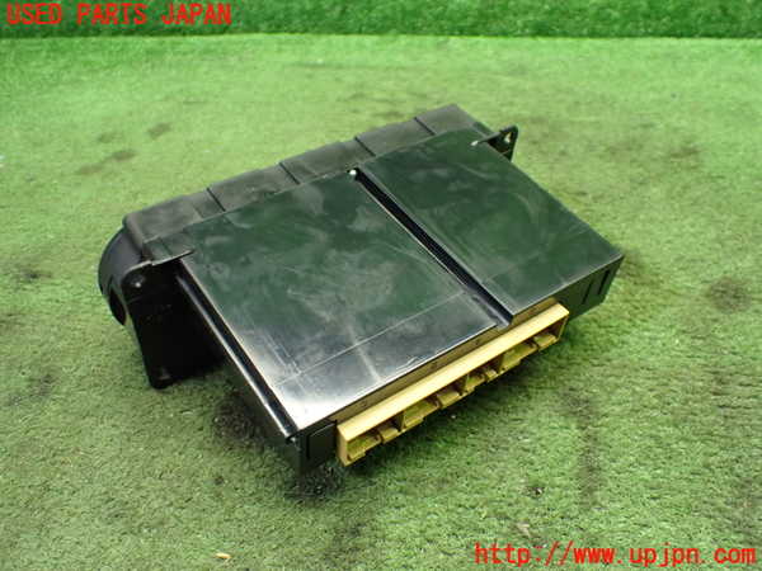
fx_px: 660
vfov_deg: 46.8
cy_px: 286
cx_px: 381
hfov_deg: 60.0
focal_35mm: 30
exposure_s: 1/100
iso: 800
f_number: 2.3
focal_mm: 5.4
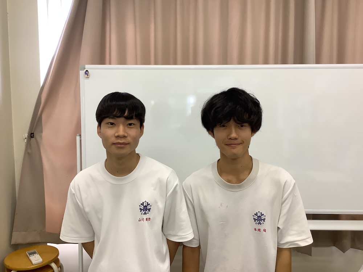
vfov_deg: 45.4
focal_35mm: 31
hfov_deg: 58.4
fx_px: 325
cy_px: 136
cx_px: 182
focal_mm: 3.3
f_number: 2.4
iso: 80
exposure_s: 1/50
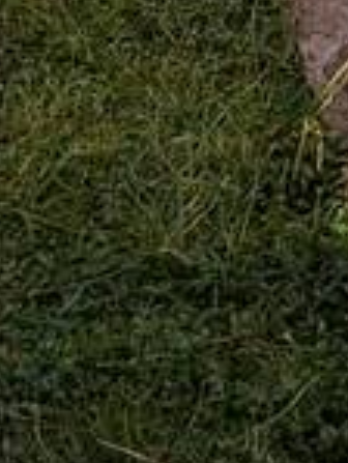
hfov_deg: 4.6
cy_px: -662
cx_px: 792
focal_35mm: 315
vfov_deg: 6.0
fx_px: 4216
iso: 20
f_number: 1.68
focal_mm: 6.9
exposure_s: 1/1244
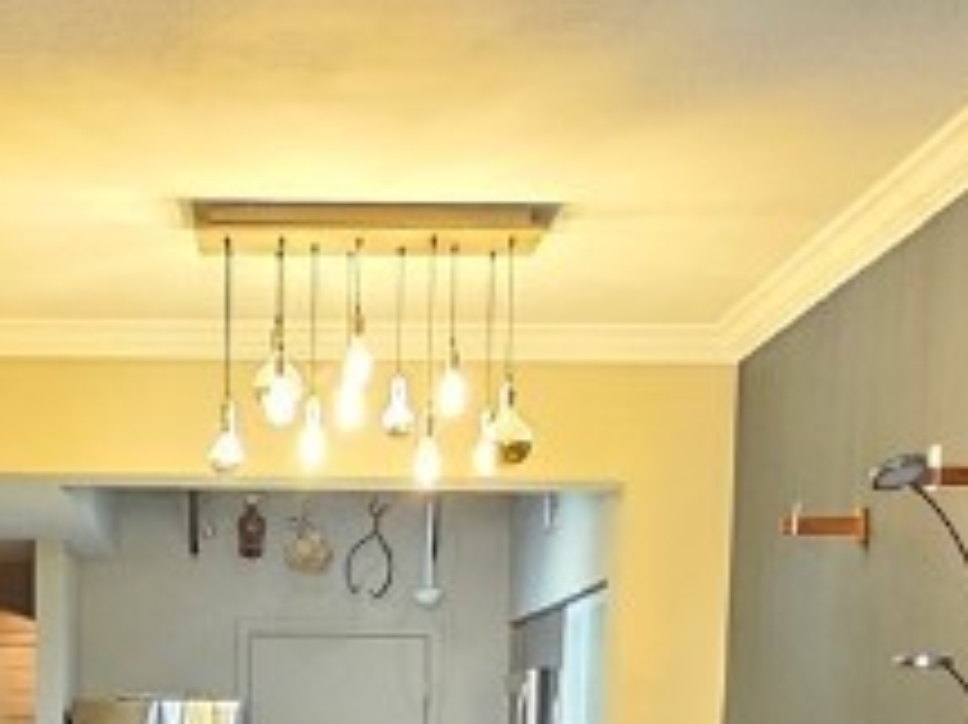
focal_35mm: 62
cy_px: 1007
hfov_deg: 30.8
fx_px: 1733
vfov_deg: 20.9
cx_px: 275
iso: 400
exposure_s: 1/30
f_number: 2.2
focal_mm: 2.2
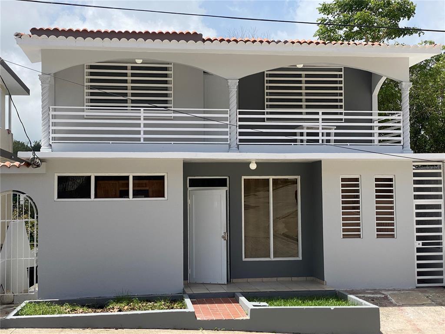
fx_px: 668
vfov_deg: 28.0
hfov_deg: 36.8
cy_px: 167
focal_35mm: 52
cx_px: 222
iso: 20
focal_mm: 6
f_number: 2
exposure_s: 1/2398
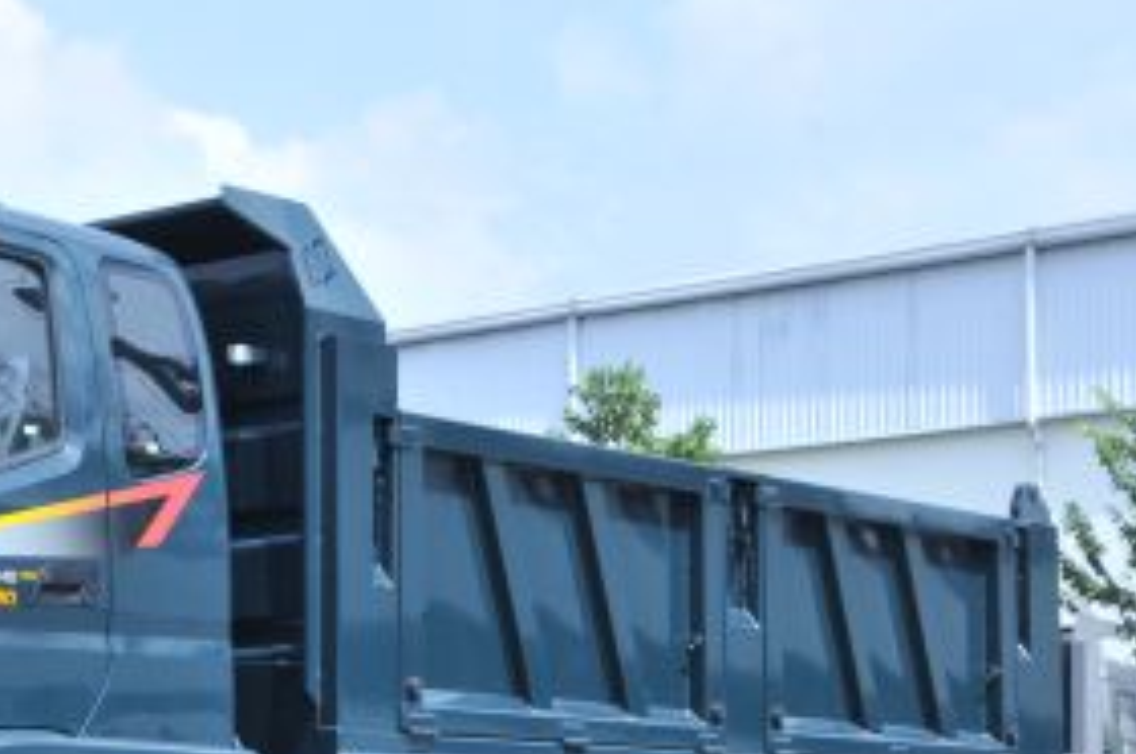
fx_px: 3246
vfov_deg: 13.2
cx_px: 158
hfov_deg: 19.6
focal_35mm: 103
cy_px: 578
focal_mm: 32
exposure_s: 1/250
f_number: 9
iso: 250
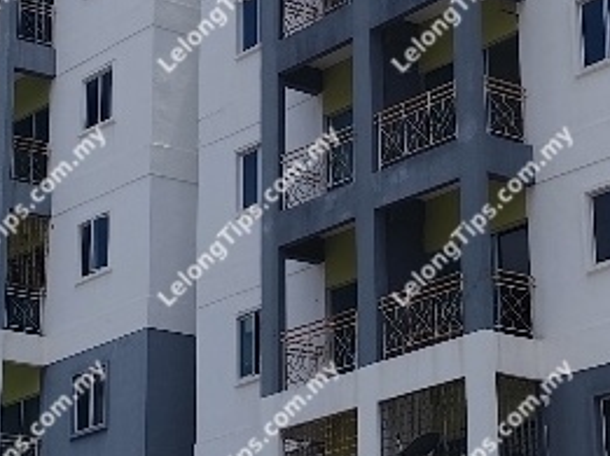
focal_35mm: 112
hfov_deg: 17.6
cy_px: 42
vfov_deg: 13.1
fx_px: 1971
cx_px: 212
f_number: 1.65
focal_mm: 6.14
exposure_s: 1/1244
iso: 50
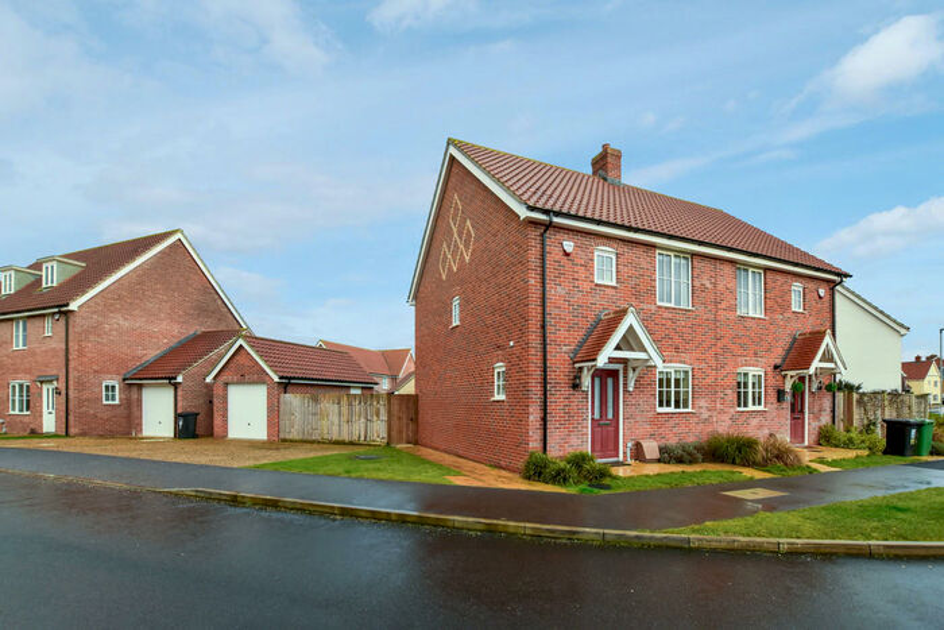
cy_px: 315
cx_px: 472
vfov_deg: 77.4
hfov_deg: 100.4
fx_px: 393
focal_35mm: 15
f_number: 7.1
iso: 400
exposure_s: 1/200
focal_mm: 10
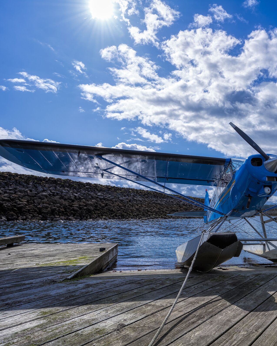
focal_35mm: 24
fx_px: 246
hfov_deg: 54.3
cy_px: 173
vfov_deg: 70.3
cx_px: 226
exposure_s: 1/500
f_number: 8
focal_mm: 17
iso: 100
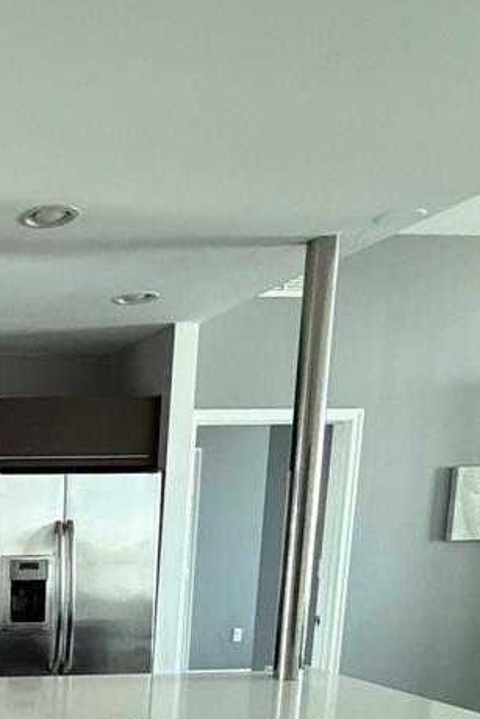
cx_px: -183
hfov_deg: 27.6
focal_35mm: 38
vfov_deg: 46.0
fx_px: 759
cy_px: 641
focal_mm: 2.22
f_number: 2.2
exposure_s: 1/60
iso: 500
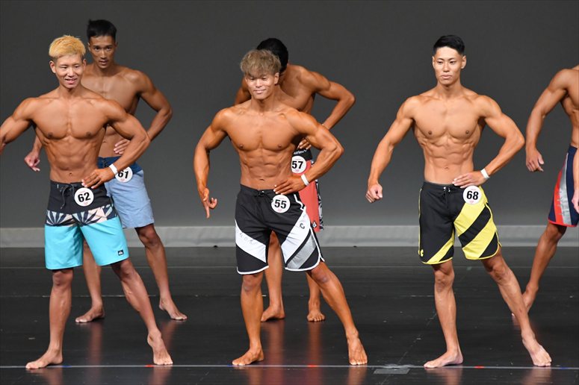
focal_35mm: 315
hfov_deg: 6.5
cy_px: 192
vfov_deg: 4.4
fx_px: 5064
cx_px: 290
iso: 4000
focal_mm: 210
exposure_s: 1/400
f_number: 5.6
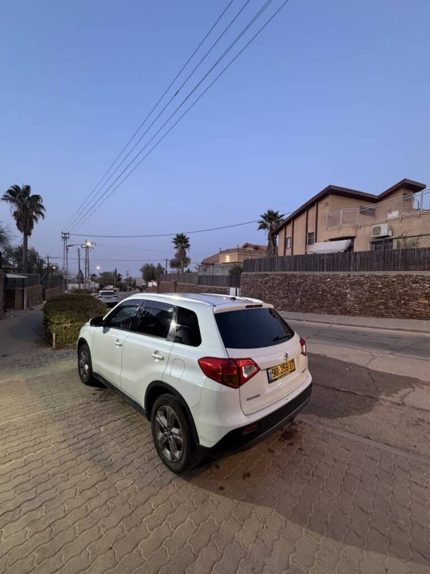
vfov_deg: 102.1
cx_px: 215
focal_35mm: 14
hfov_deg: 85.7
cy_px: 287
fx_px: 232
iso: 320
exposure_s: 1/50
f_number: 2.2
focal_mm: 2.22
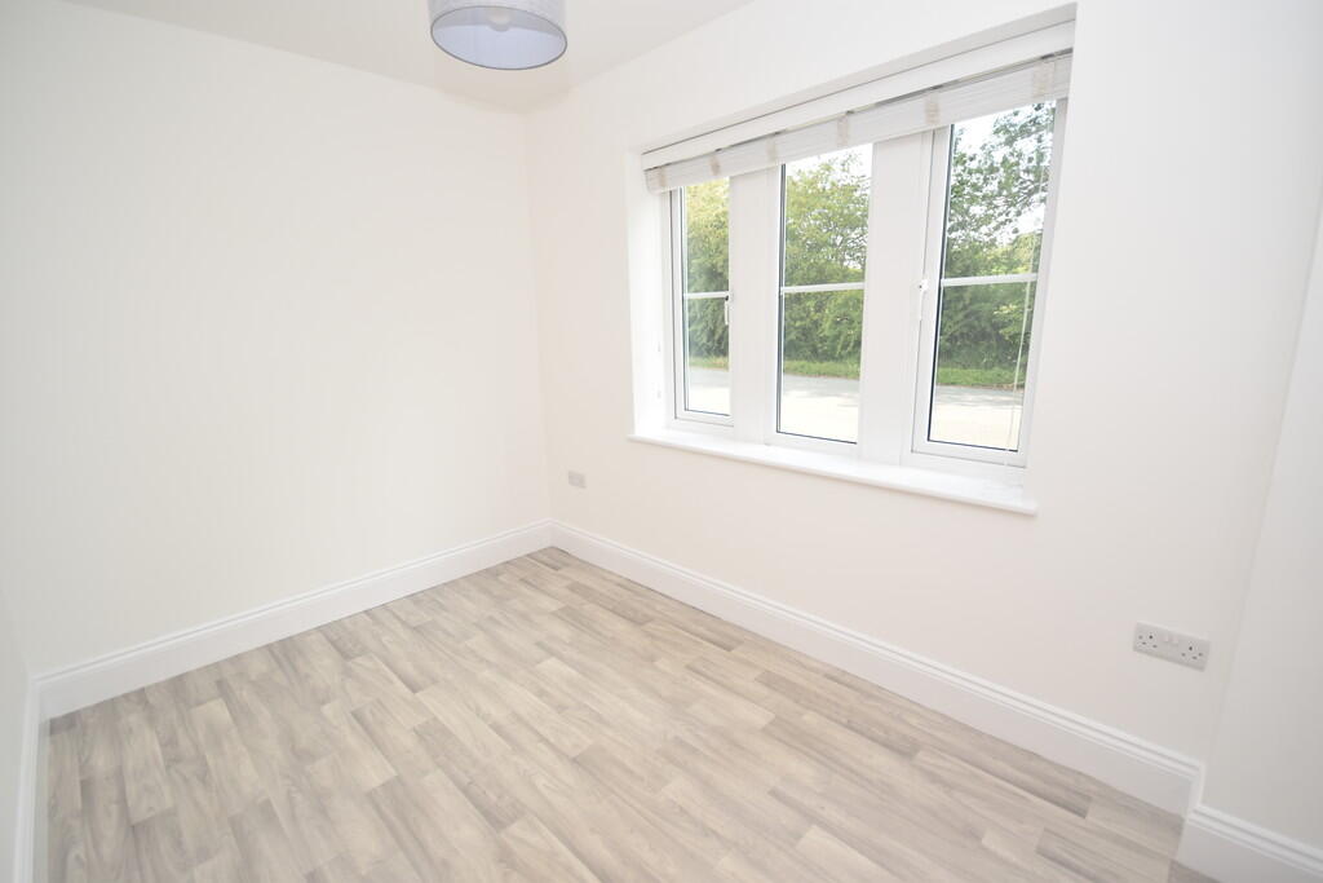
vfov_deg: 77.3
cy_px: 442
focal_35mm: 15
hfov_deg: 100.4
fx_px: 551
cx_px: 662
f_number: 5
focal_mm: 10
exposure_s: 1/200
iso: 280
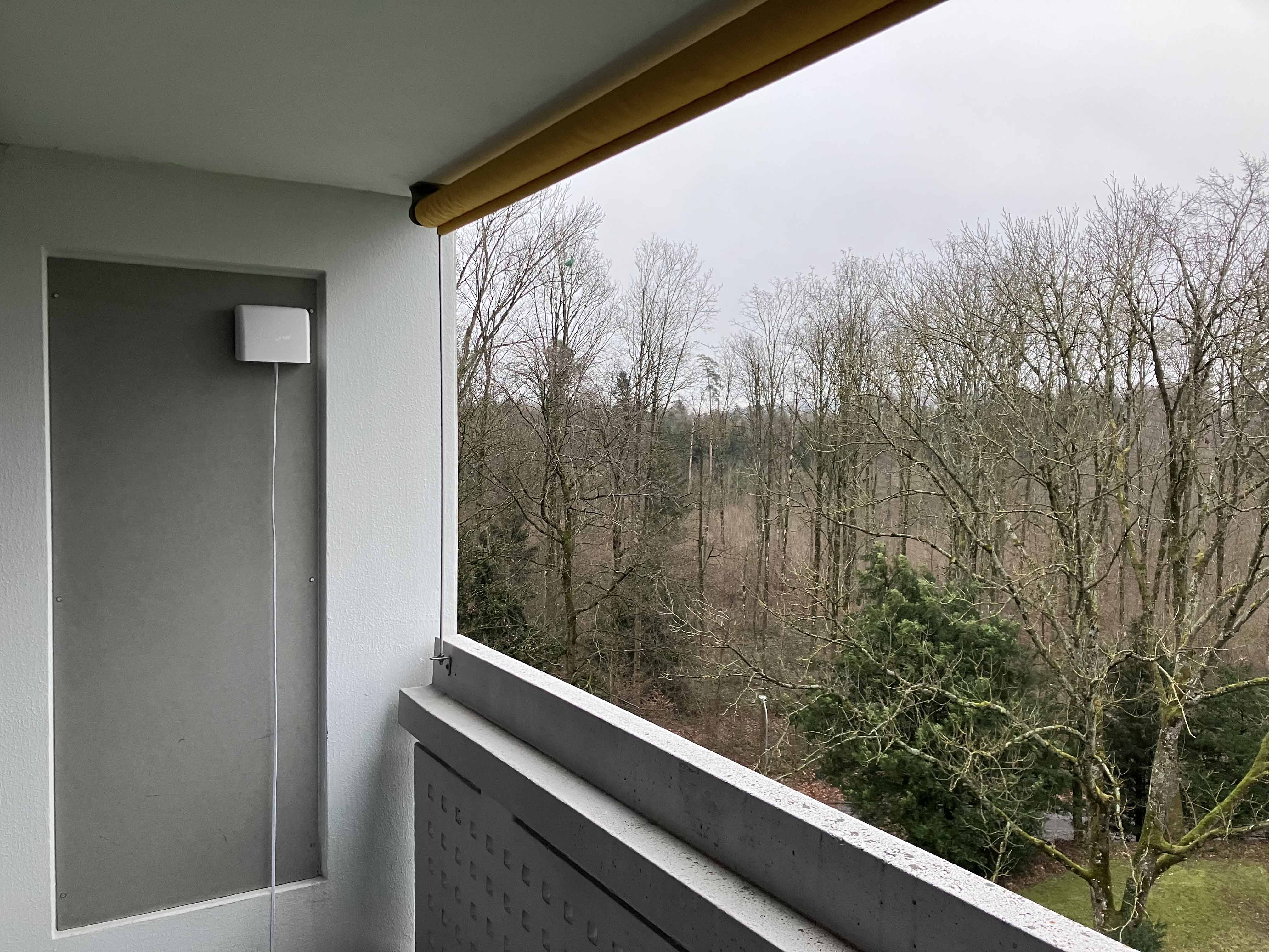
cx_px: 634
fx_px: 1026
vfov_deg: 49.7
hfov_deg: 63.4
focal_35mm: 28
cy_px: 476
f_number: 1.8
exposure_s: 1/76
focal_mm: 3.99
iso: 80
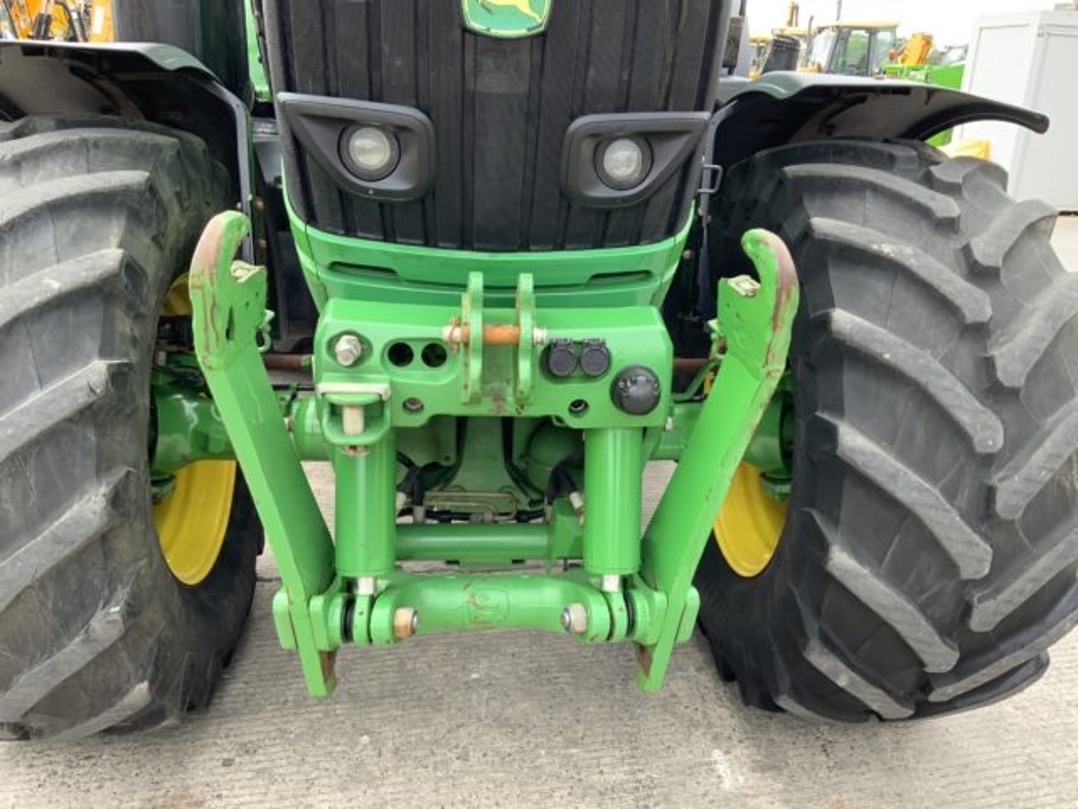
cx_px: 539
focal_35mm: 29
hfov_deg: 61.7
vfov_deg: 48.2
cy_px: 404
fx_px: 903
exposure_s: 1/125
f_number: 1.8
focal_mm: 3
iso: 16
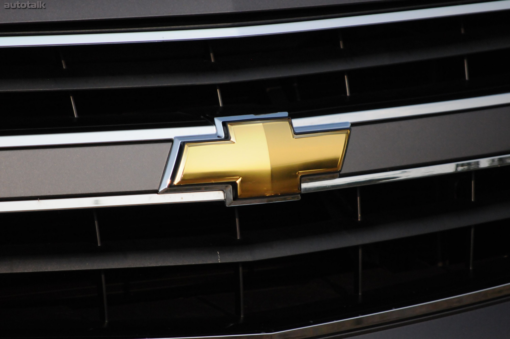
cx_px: 255
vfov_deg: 4.6
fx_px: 4245
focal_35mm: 300
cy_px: 170
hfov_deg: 6.9
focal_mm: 200
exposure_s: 1/8000
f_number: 5.6
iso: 2000
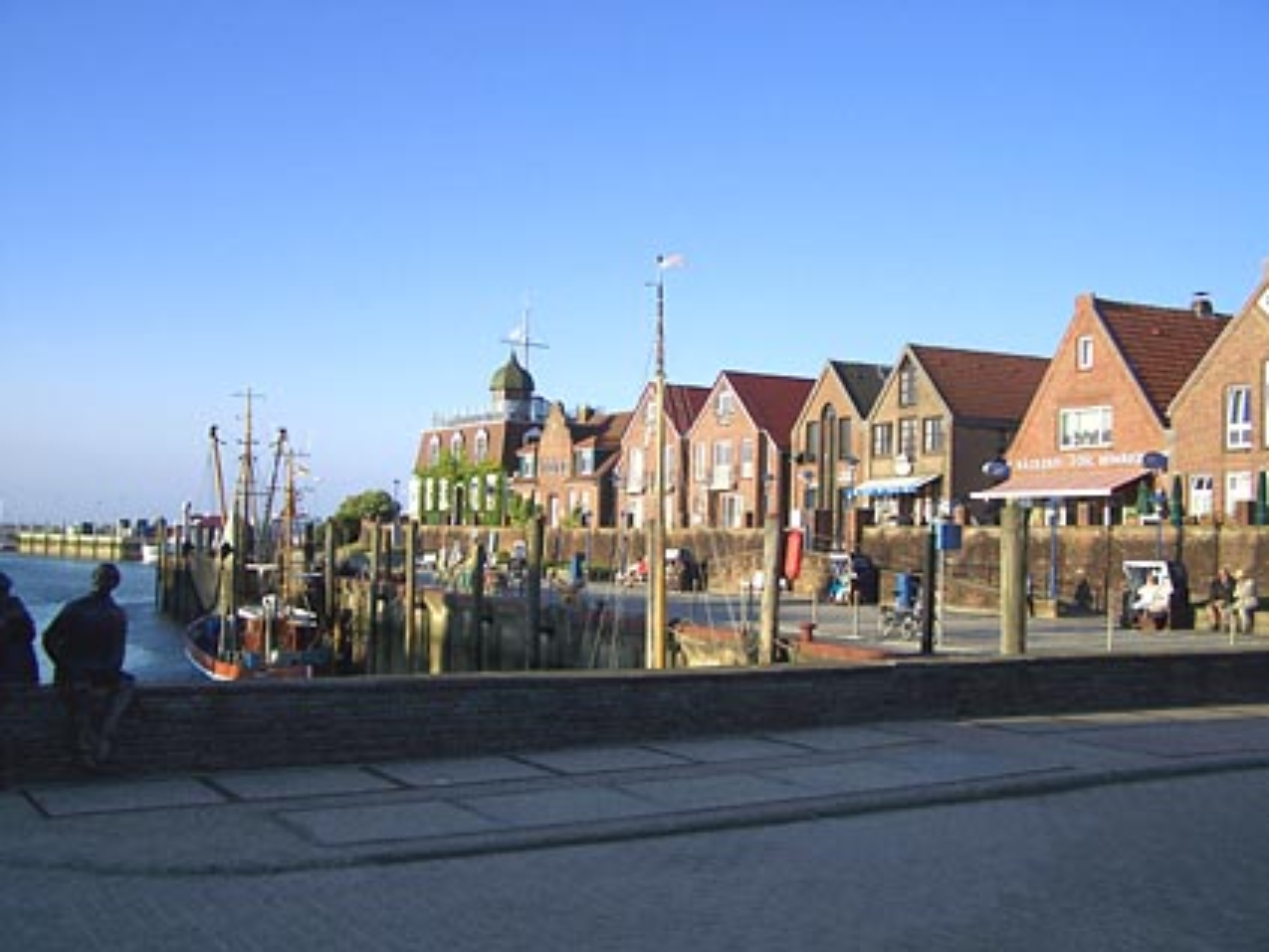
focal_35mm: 38
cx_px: 634
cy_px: 476
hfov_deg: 49.0
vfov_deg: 37.7
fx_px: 1393
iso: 64
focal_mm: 6.3
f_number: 2.8
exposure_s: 1/500
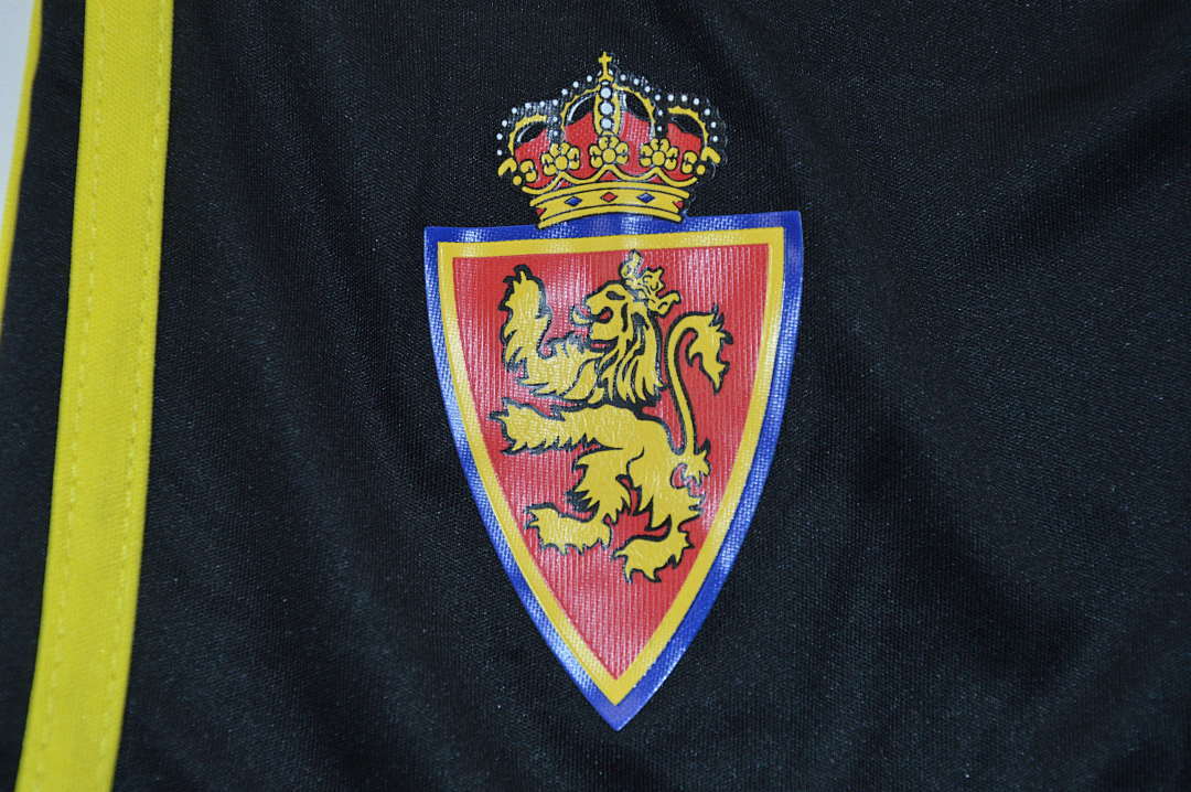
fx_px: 3074
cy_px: 396
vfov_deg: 14.7
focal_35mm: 93
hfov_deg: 21.9
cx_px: 596
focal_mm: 62
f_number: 8
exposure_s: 1/200
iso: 400
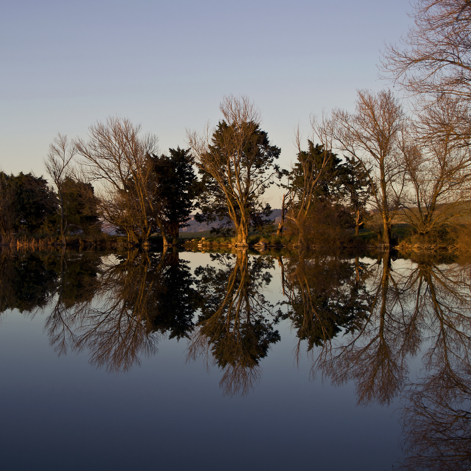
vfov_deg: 31.6
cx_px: 166
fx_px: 831
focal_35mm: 54
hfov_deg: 31.4
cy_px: 235
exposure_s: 1/160
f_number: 4.5
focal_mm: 28.13
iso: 100
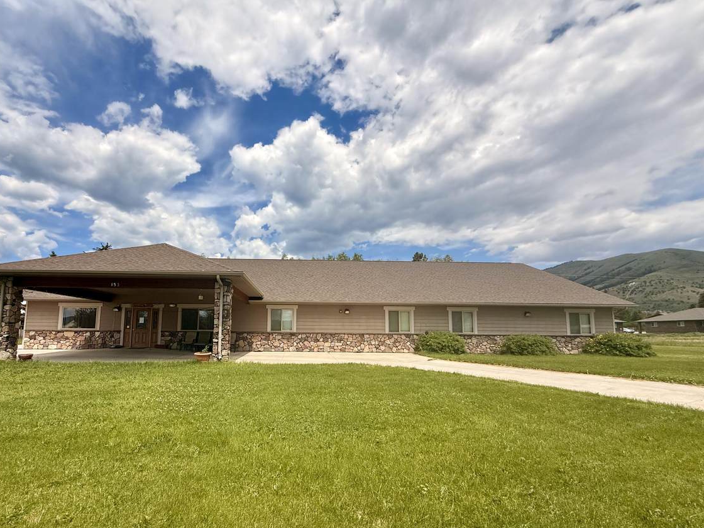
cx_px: 304
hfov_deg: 93.9
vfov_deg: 77.7
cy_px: 301
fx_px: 325
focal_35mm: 16
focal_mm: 2.22
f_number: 2.2
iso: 50
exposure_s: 1/2717
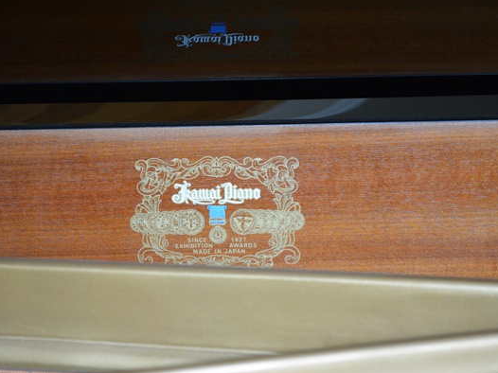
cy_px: 188
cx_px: 220
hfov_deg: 21.6
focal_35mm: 91
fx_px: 1302
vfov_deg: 16.3
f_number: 5.6
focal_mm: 55
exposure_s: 1/50
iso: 800
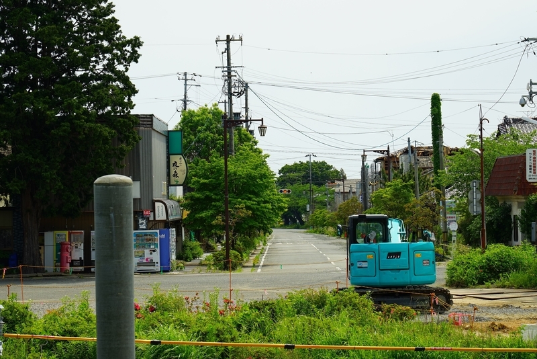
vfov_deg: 13.1
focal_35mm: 105
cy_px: 180
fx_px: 1567
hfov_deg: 19.4
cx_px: 268
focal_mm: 105
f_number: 9.5
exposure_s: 1/250
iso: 100
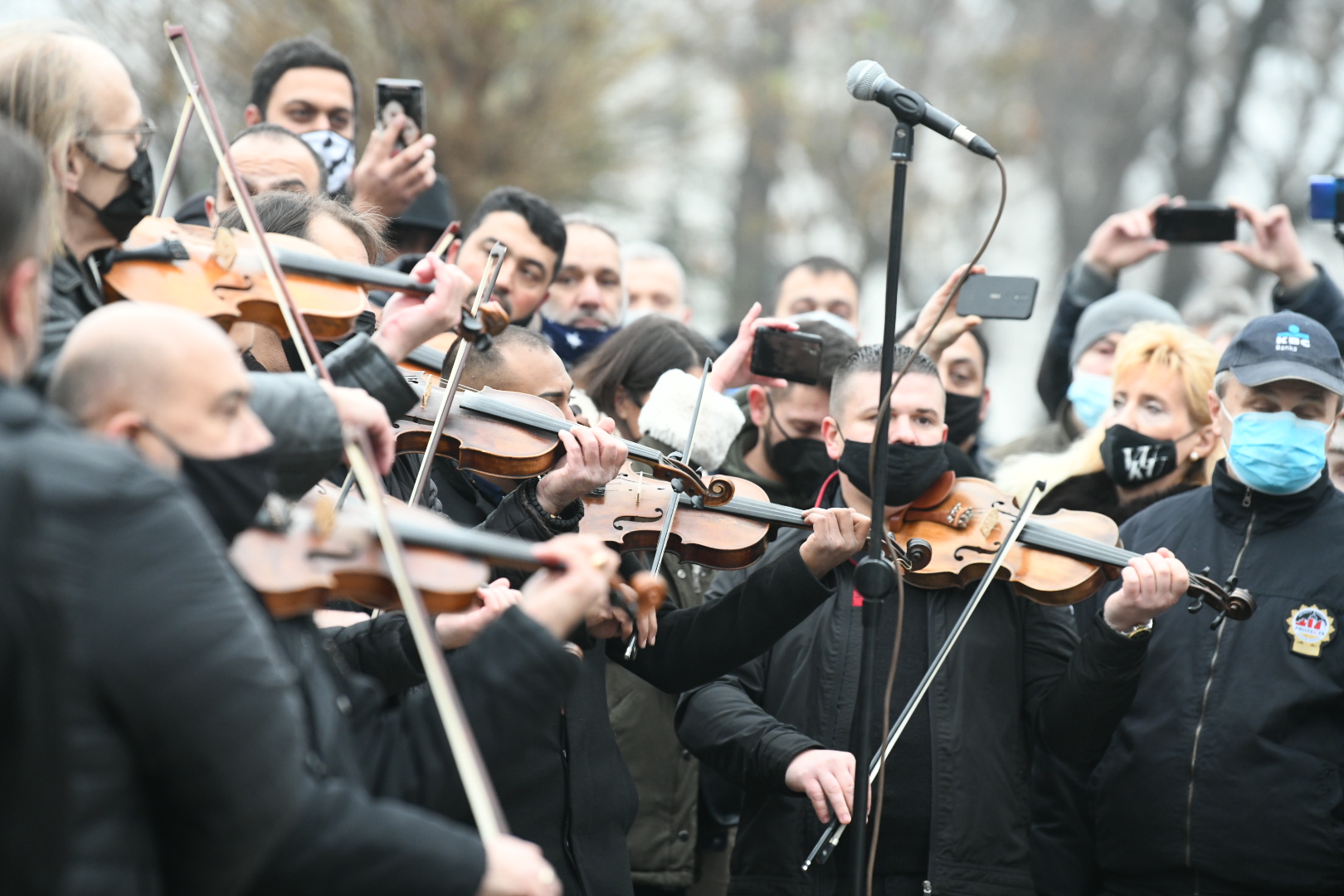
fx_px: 7466
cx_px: 672
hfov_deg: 10.3
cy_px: 448
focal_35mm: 200
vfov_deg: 6.9
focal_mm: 200
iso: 2000
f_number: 4
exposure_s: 1/125
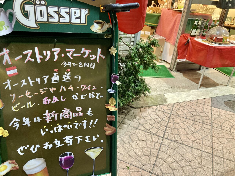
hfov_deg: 63.4
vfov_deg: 49.7
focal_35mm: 28
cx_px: 118
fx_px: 190
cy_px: 88
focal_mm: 3.99
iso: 320
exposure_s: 1/50
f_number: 1.8
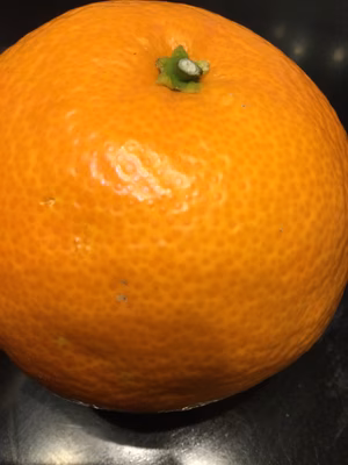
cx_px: 174
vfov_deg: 58.4
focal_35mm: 31
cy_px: 232
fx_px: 416
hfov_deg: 45.4
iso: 200
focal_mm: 3.3
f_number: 2.4
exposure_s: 1/30
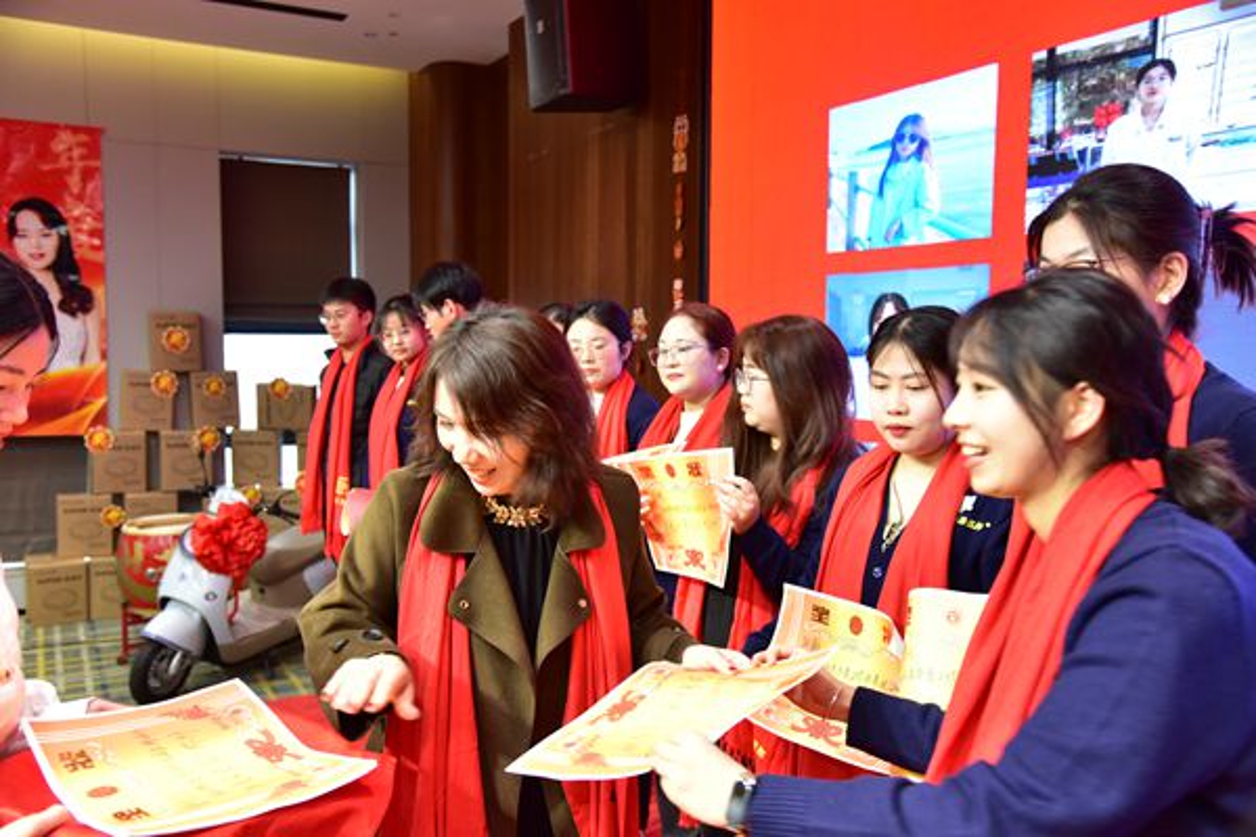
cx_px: 628
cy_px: 418
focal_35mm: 31
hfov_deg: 60.3
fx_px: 1081
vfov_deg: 42.3
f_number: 4.5
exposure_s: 1/125
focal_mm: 31
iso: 1800
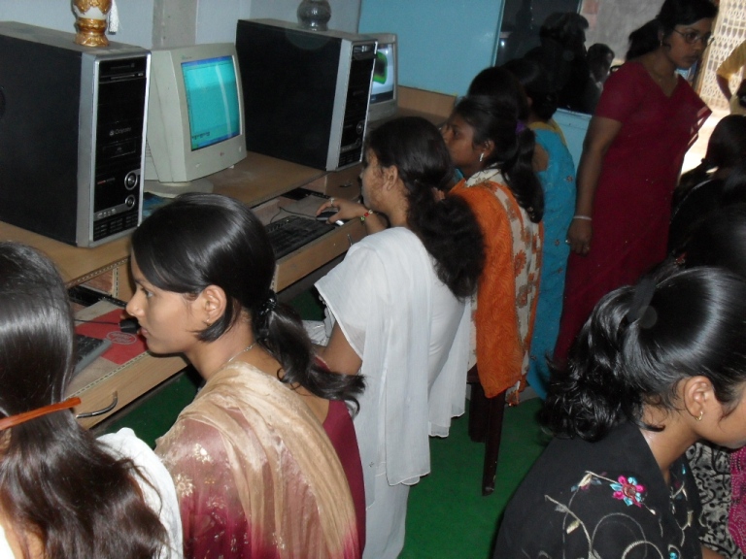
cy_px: 280
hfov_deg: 49.0
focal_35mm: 38
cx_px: 373
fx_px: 819
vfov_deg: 37.7
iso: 200
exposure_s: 1/45
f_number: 2.8
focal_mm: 6.3
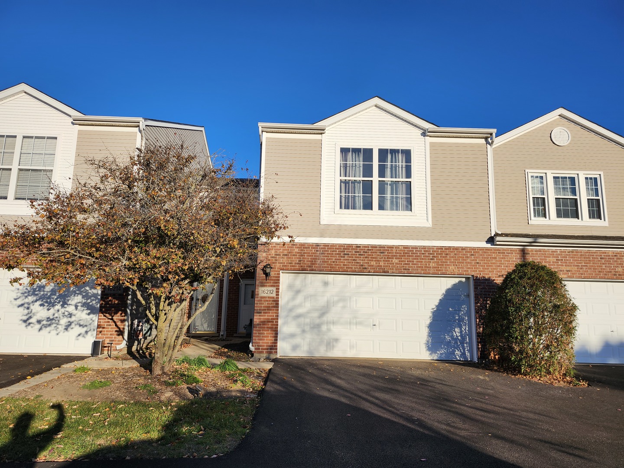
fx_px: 415
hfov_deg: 73.9
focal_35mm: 23
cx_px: 312
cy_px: 234
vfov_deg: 58.9
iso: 25
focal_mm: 5.54
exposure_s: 1/1884
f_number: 1.8
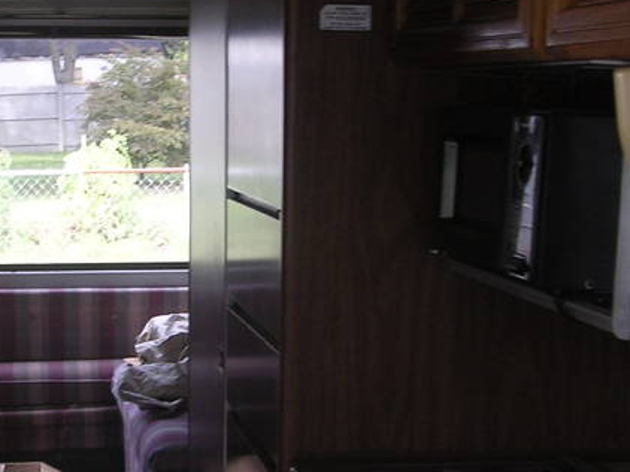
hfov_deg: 26.3
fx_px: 1328
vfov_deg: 20.1
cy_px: 281
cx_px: 140
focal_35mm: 73
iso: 100
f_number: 2.8
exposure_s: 1/33.6
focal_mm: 5.8
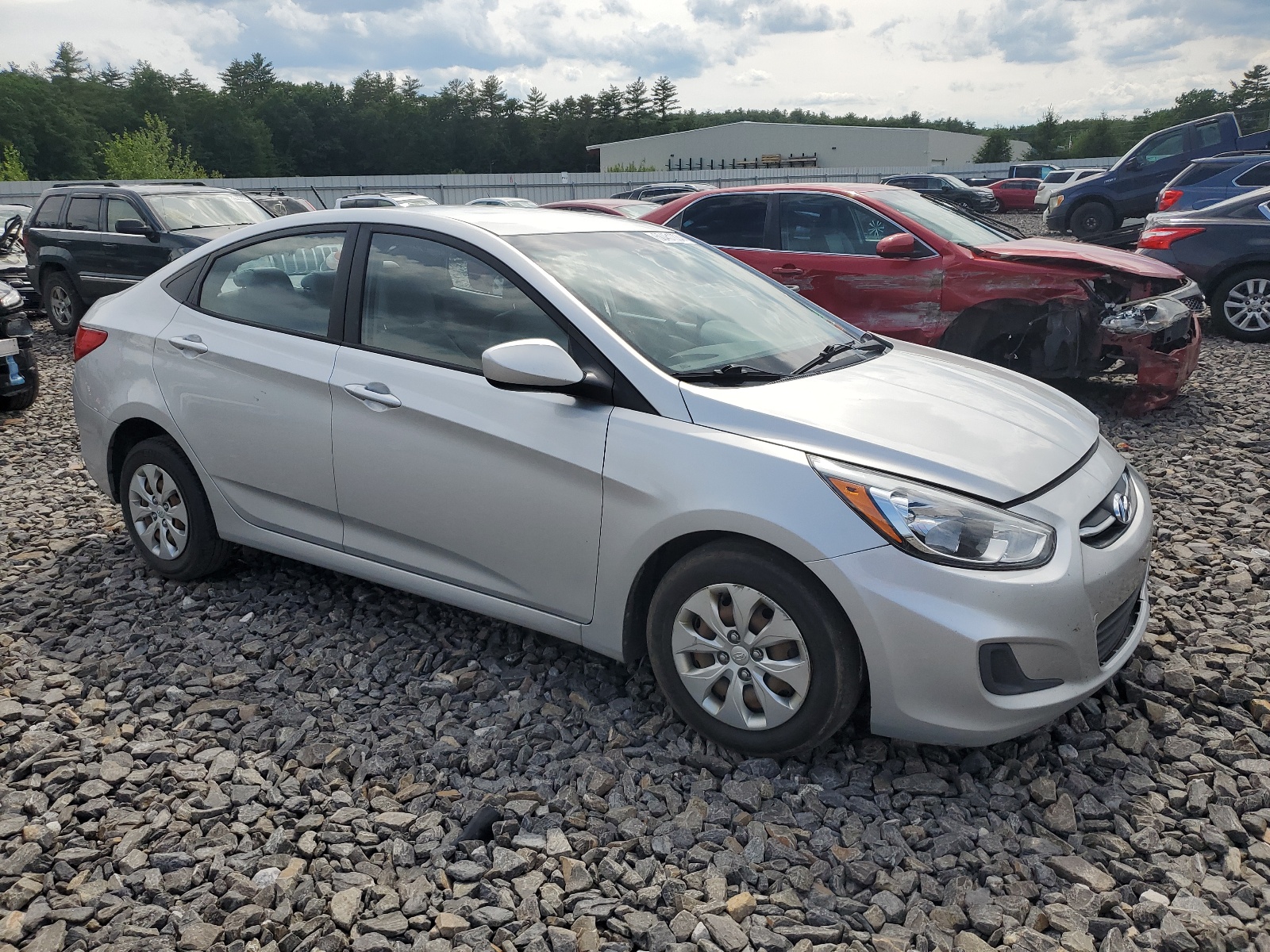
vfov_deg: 53.1
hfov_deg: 67.3
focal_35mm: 26
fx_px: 954
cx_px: 635
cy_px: 476
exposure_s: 1/5000
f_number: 1.5
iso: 50
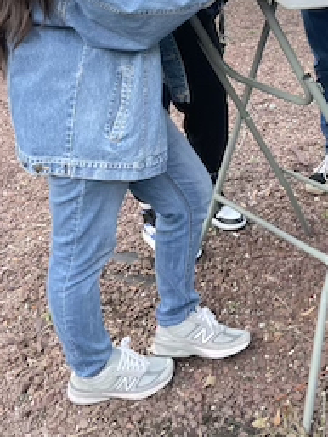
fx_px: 732
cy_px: -6
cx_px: 289
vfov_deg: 30.7
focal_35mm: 58
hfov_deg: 24.6
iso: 125
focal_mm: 4.2
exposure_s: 1/102
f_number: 1.6
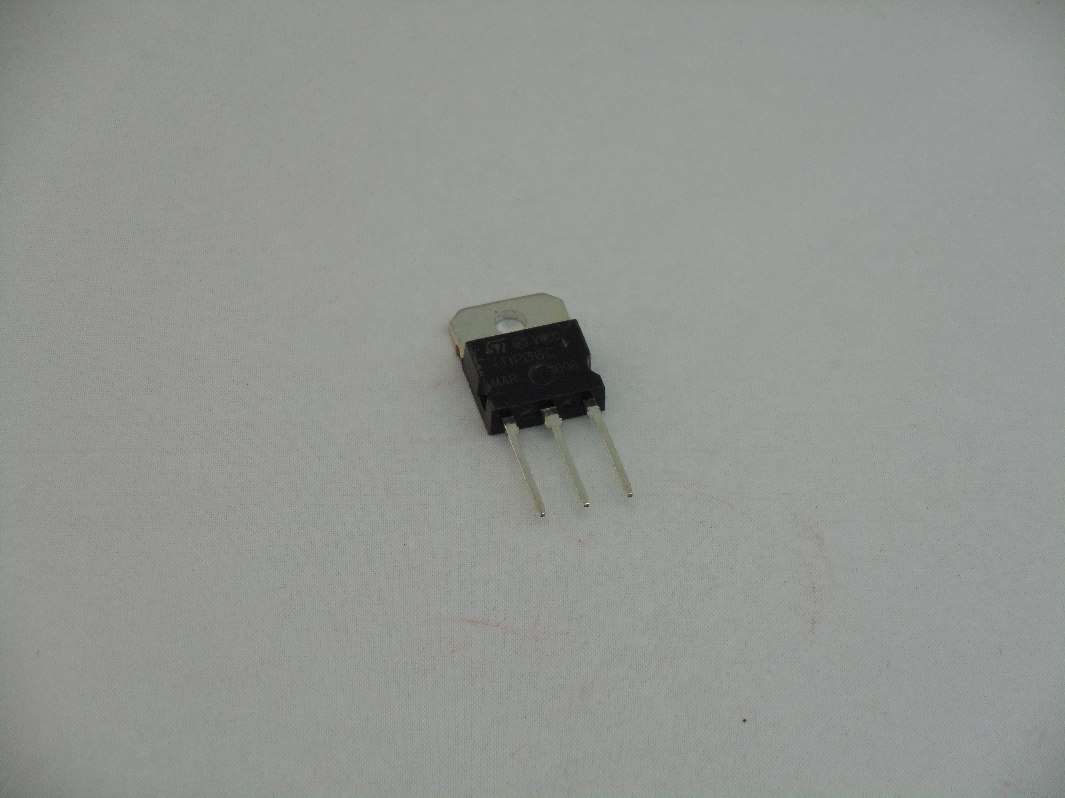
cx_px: 532
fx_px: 3138
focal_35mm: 102
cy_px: 399
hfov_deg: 19.3
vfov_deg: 14.5
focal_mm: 18.2
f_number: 5.8
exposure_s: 1/60
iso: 110
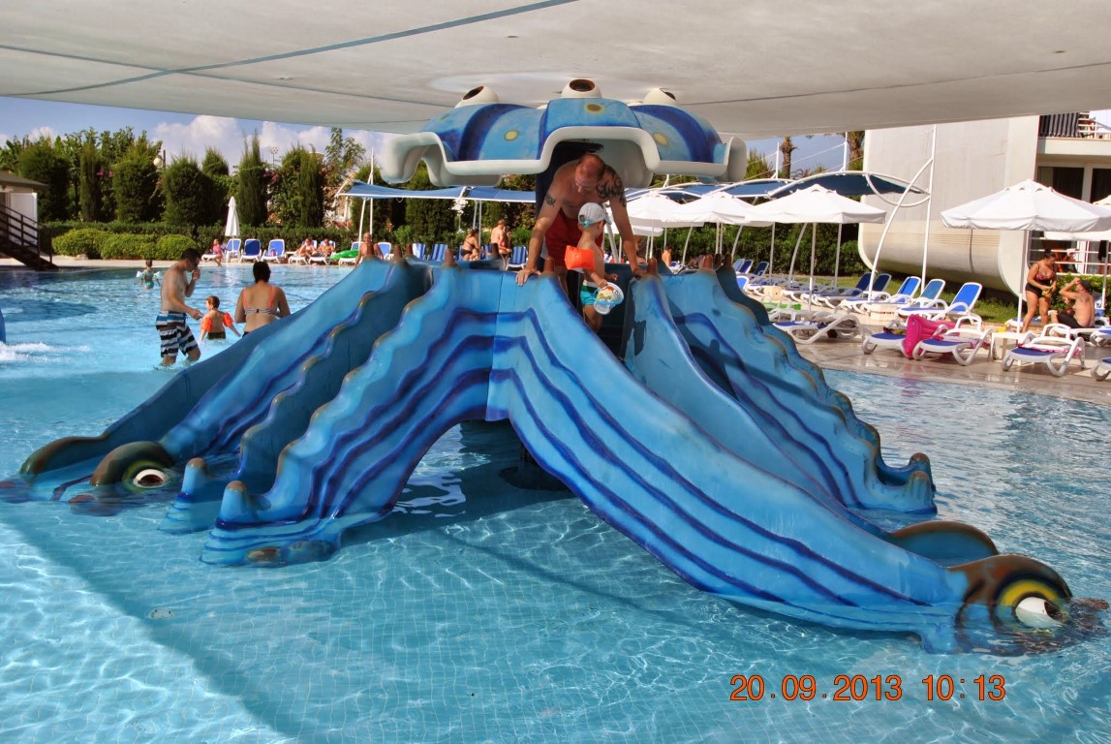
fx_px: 973
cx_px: 556
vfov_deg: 41.8
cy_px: 372
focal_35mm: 32
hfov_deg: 59.4
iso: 100
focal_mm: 21
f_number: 9
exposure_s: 1/320
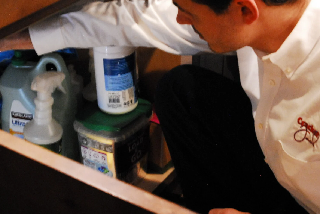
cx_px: 183
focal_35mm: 72
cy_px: 98
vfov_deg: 18.9
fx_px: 640
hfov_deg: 28.0
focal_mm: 28
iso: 1600
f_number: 6.3
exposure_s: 1/8
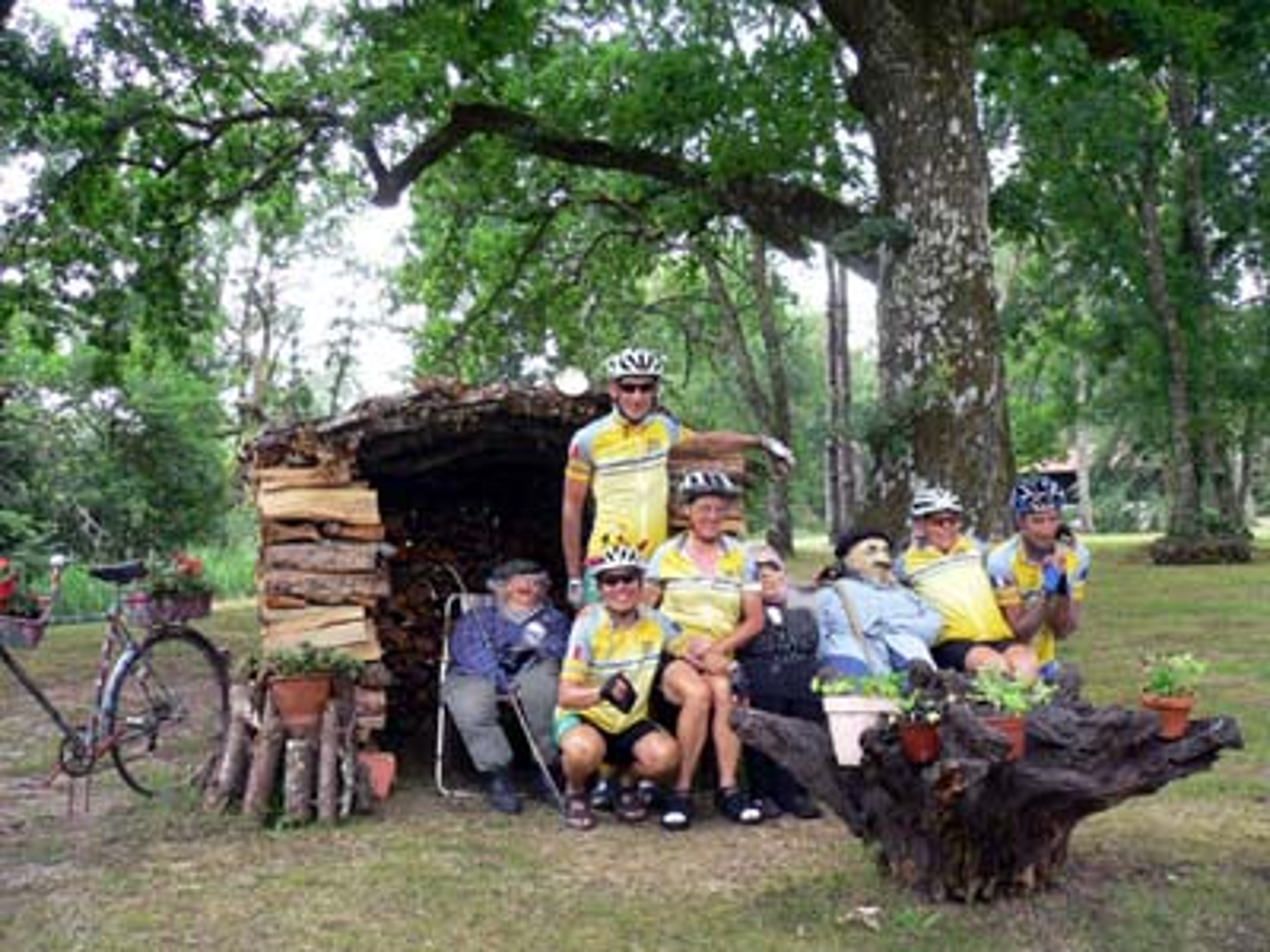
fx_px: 1284
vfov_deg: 40.7
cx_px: 635
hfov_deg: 52.6
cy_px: 476
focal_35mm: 35
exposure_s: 1/100
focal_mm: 5.8
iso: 100
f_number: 2.8
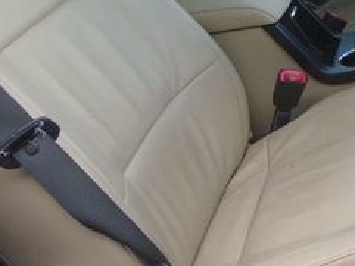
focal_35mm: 69
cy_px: 88
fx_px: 708
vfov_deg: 21.2
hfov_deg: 27.0
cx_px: 331
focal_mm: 4.6
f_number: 3.2
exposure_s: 1/60
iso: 100
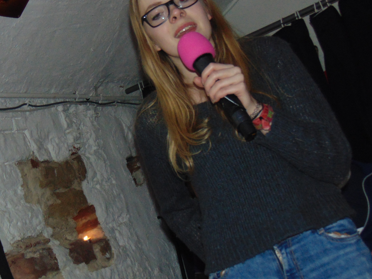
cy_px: 148
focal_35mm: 72
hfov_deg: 26.5
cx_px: 72
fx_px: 774
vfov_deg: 20.4
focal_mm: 6.9
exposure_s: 1/8
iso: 200
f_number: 3.3
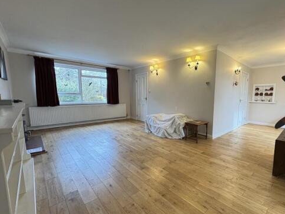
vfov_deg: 74.7
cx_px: 172
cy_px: 113
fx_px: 140
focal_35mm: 17
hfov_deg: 89.8
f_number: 2.2
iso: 160
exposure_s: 1/100
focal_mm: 2.22
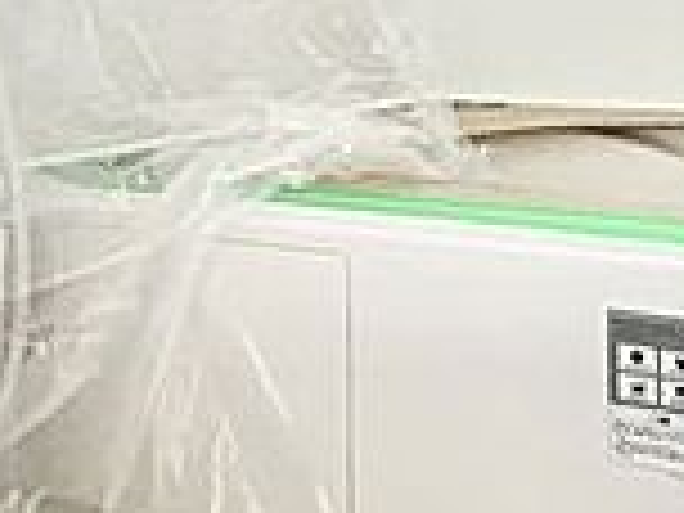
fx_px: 1126
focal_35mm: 57
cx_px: 630
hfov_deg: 32.0
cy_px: -52
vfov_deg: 24.0
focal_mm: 2.22
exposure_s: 1/34
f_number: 2.2
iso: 1000
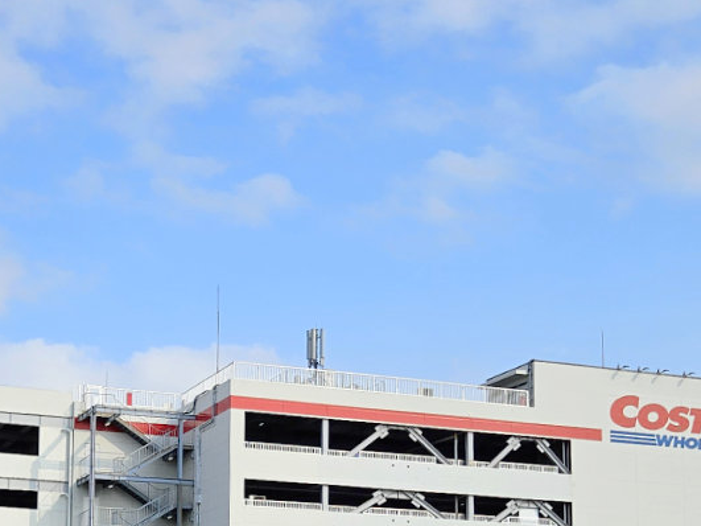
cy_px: 498
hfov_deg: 36.8
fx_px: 1053
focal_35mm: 52
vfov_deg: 26.8
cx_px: 343
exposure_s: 1/3018
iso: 25
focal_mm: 5.4
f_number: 1.8
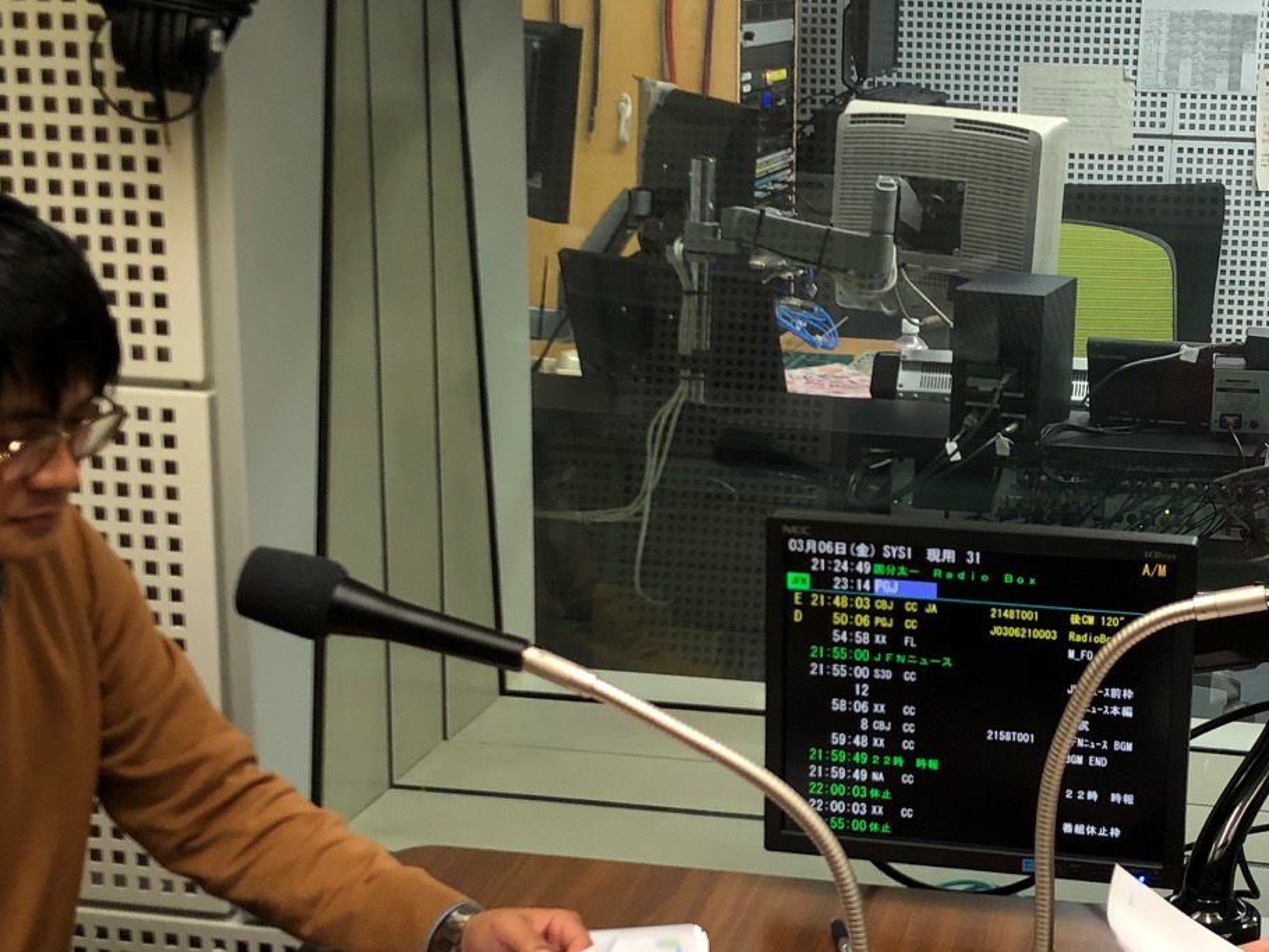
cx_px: 915
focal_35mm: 62
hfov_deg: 30.8
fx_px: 2273
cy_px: 546
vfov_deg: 23.6
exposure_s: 1/20
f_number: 1.8
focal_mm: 4
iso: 40
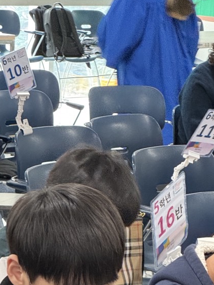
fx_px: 1458
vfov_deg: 11.0
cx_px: 77
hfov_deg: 8.4
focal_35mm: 177
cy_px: 314
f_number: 2.8
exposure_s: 1/60
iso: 640
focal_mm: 9
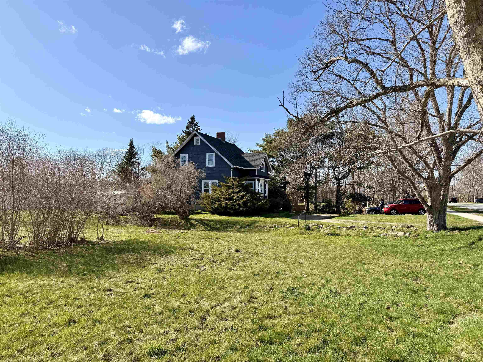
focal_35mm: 24
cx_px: 242
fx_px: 335
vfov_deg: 56.8
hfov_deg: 71.6
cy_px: 181
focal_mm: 6.76
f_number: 1.78
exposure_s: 1/4167
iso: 80
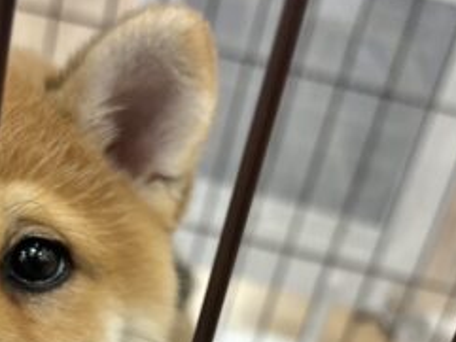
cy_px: 384
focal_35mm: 69
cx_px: 148
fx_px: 909
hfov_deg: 28.0
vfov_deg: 20.3
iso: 80
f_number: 1.6
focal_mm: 5.96
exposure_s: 1/50
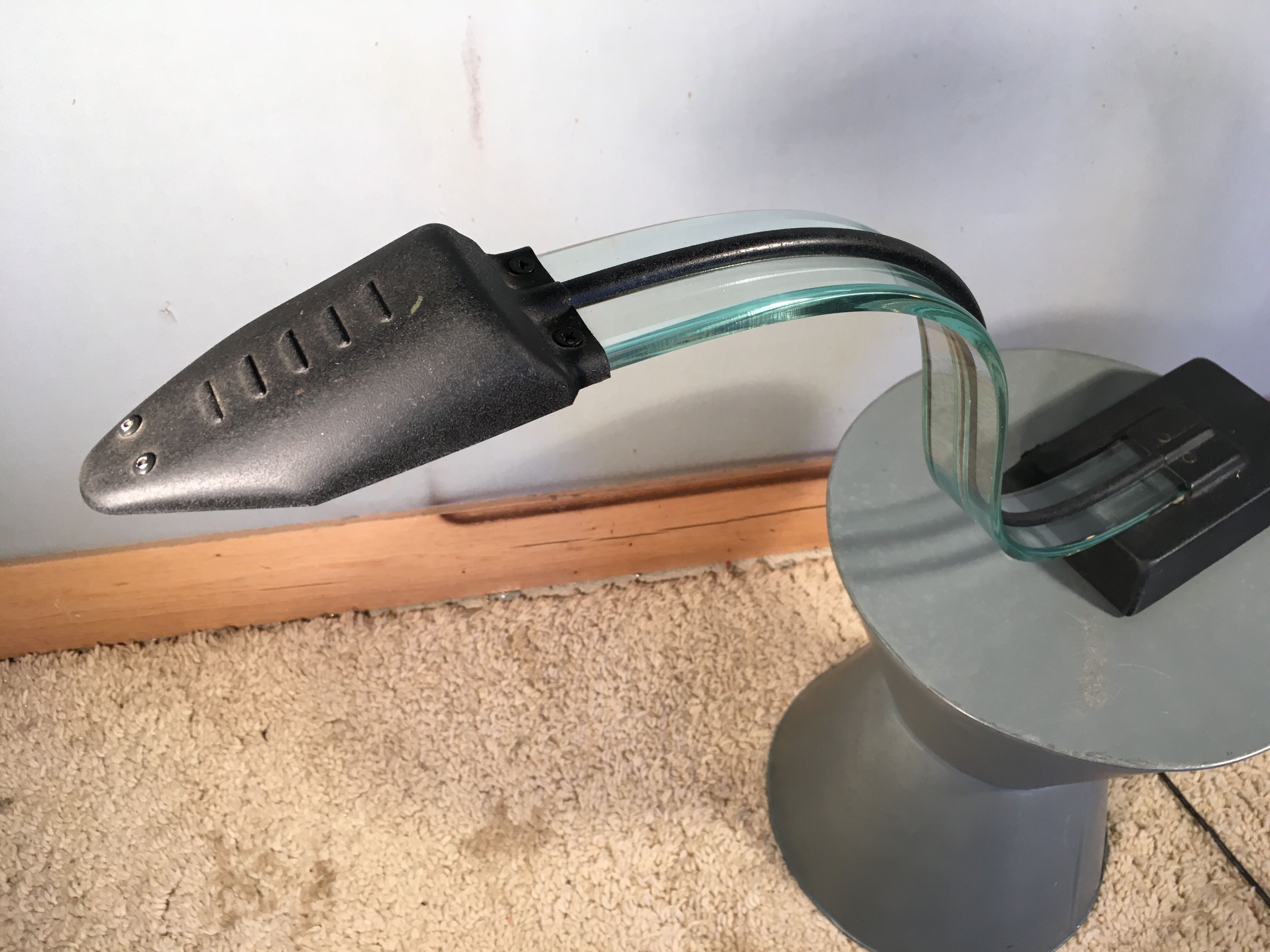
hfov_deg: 61.7
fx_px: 1064
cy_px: 476
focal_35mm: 29
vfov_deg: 48.2
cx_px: 635
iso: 25
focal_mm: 4.15
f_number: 2.2
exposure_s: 1/33
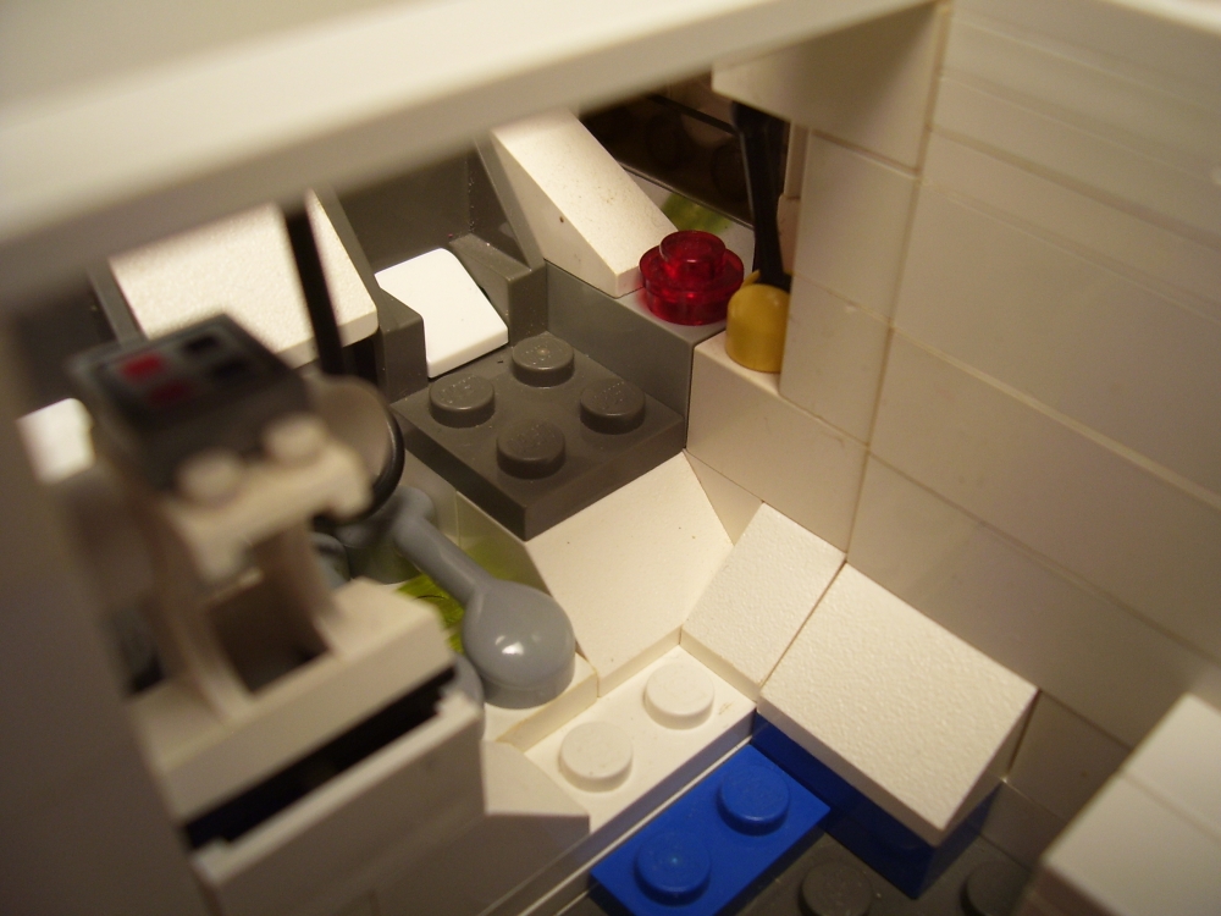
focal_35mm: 34
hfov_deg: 54.0
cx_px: 610
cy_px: 458
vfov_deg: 41.8
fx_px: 1199
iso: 80
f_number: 2.7
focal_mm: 5.6
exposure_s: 1/90
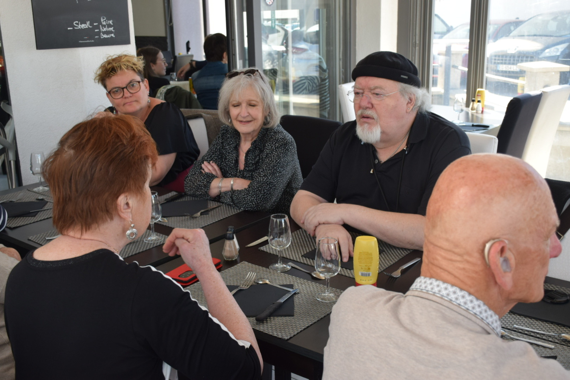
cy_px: 190
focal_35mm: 40
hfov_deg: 47.9
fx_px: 641
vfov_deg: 33.0
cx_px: 285
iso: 400
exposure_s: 1/180
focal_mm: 27
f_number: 6.7
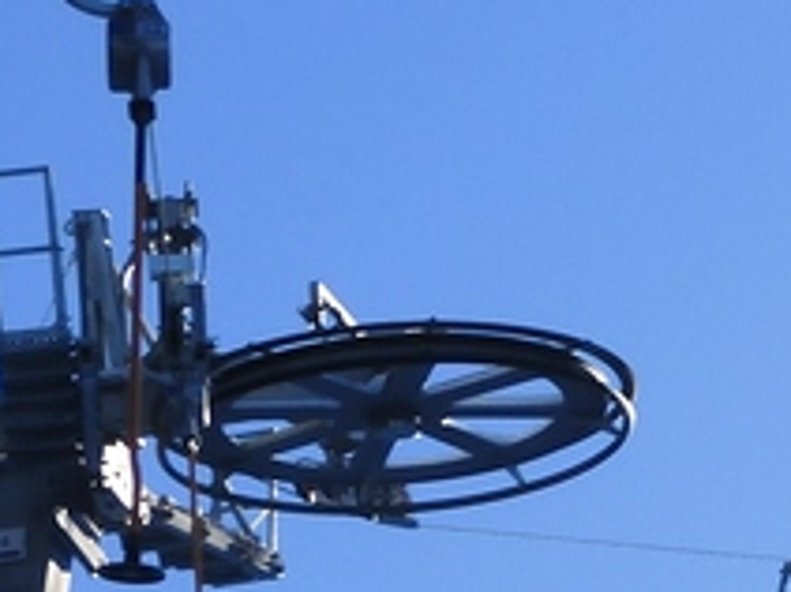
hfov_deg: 5.6
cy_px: 839
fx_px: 7925
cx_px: 1286
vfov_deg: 4.3
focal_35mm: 347
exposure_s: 1/640
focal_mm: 13.7
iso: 100
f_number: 4.5
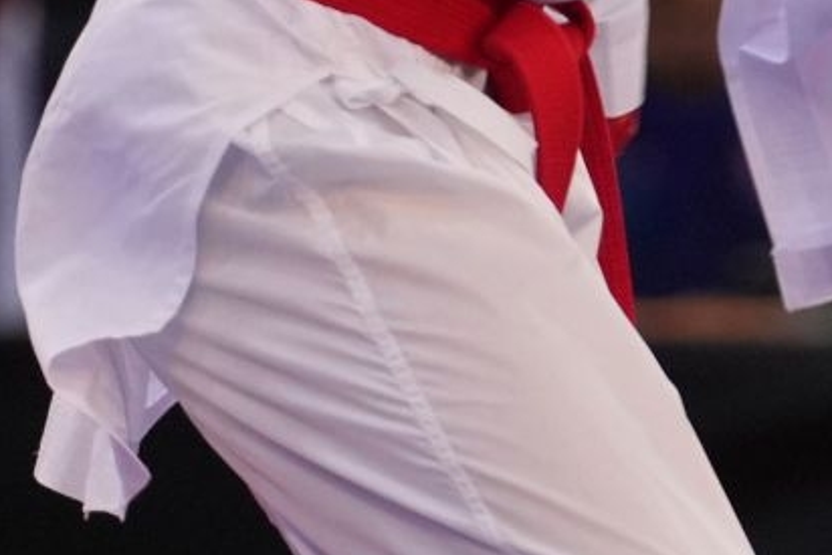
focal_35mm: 1310
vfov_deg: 1.1
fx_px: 30284
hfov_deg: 1.6
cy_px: -375
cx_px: 1167
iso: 1600
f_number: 2.8
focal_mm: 200
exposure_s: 1/1000
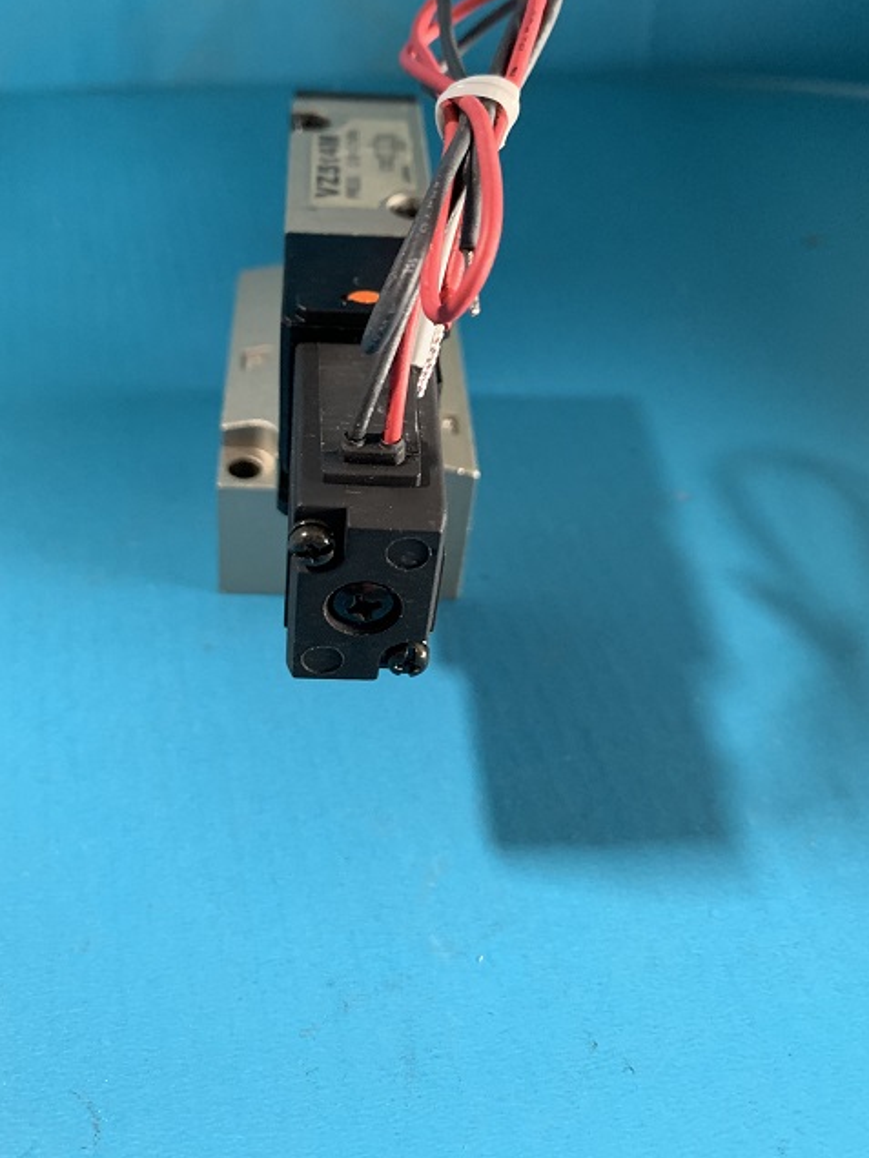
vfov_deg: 54.7
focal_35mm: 33
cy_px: 436
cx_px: 376
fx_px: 1105
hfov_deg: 42.9
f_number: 1.8
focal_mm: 4.25
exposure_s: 1/41
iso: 400
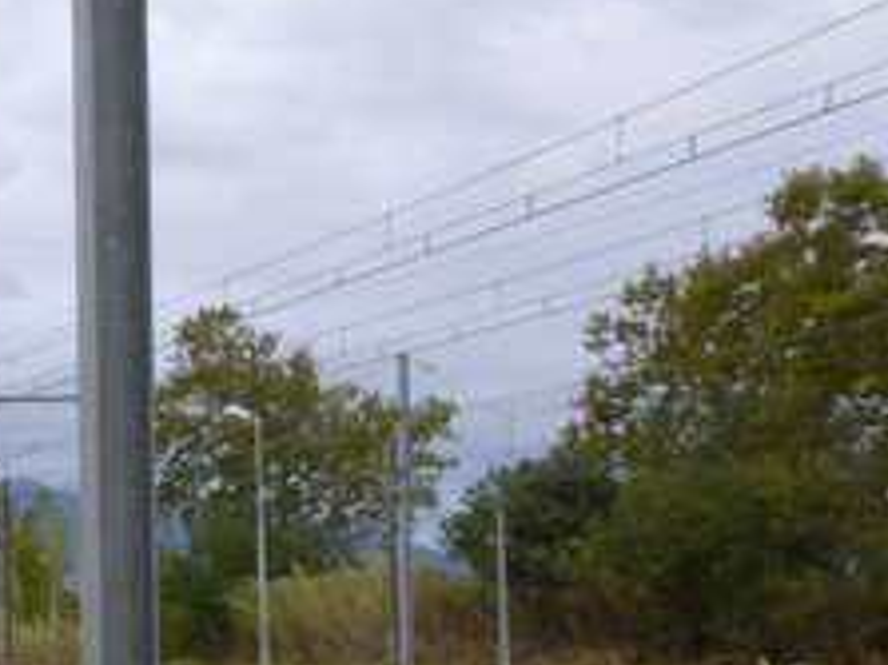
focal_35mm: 86
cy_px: 613
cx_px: -573
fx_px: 2205
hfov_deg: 19.0
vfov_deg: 16.9
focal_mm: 4.5
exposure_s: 1/100
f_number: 3.1
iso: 100
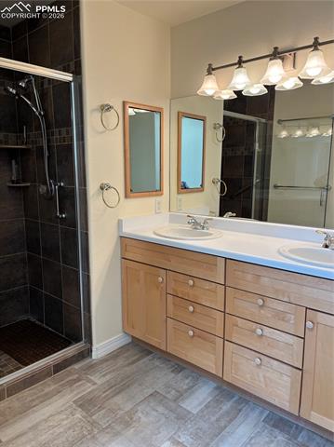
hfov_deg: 53.0
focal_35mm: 26
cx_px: 167
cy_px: 224
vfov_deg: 67.4
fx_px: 335
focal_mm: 5.96
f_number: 1.6
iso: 80
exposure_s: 1/120
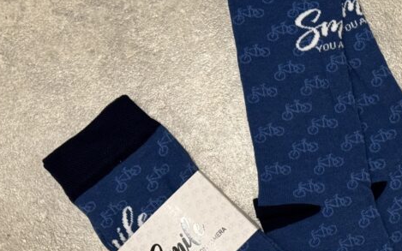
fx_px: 1216
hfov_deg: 18.6
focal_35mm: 111
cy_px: 175
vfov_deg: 11.8
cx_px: 319
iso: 250
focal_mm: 6.76
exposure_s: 1/33
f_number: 1.78
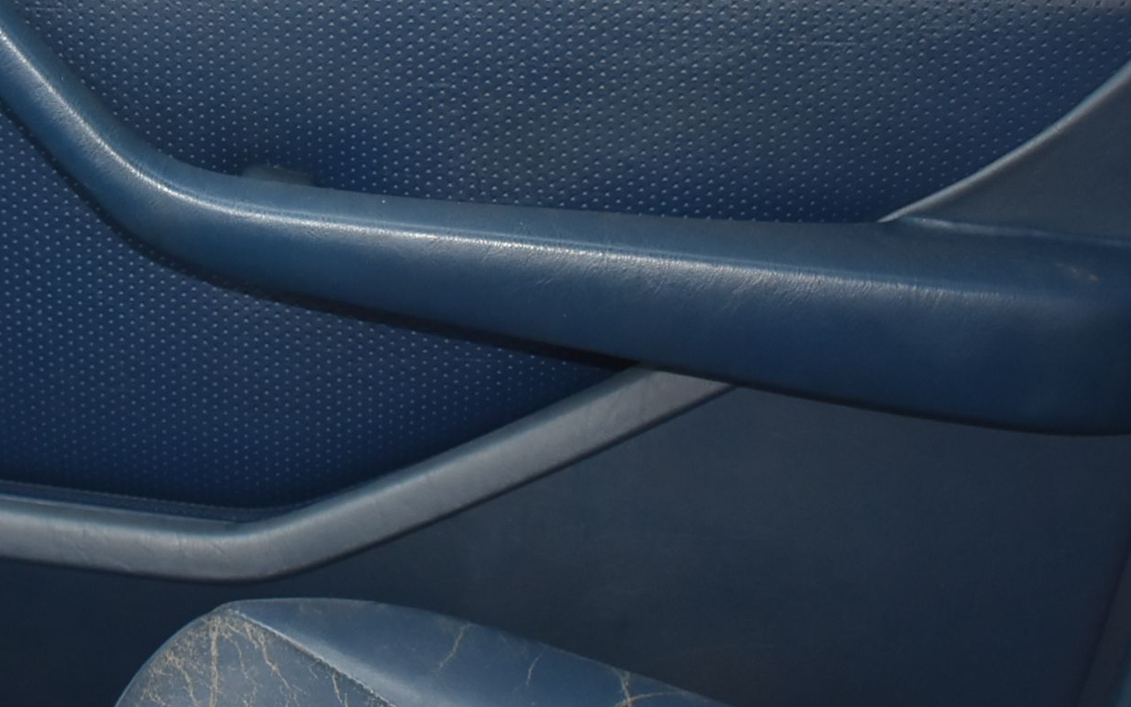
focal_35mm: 81
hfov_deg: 24.9
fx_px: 2497
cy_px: 104
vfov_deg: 16.0
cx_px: 148
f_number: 3.5
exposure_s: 1/60
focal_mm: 22
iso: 900
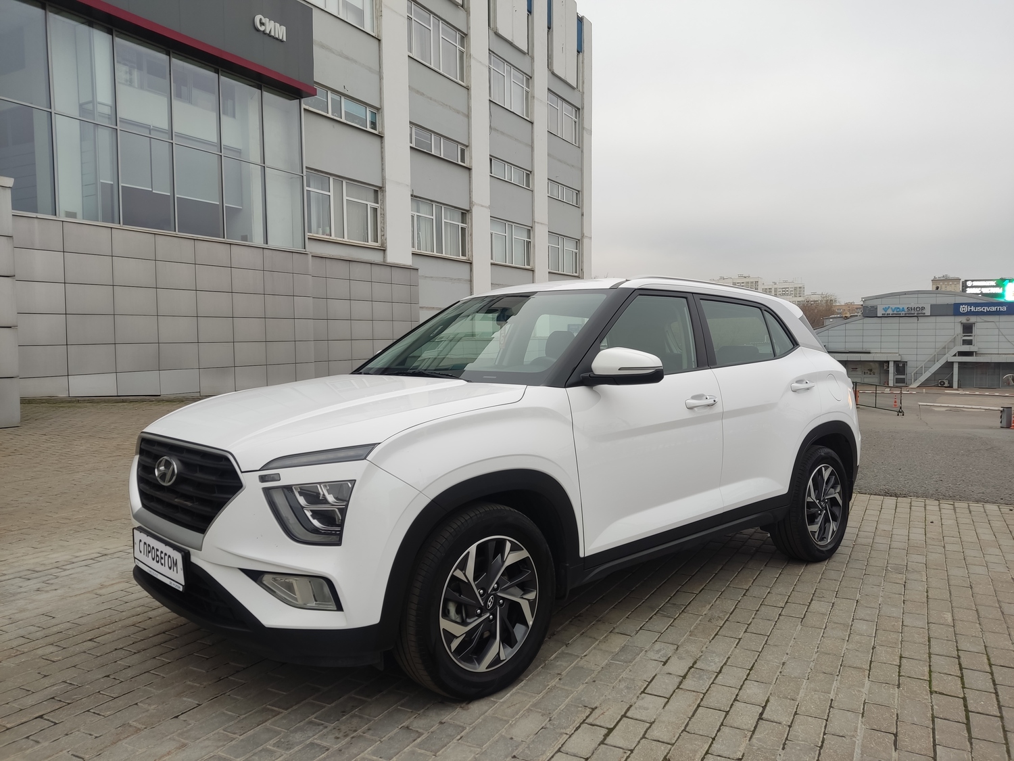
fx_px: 732
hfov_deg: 69.4
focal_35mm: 25
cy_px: 380
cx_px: 507
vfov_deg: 54.9
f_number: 1.79
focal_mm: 4.71
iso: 51
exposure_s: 1/100
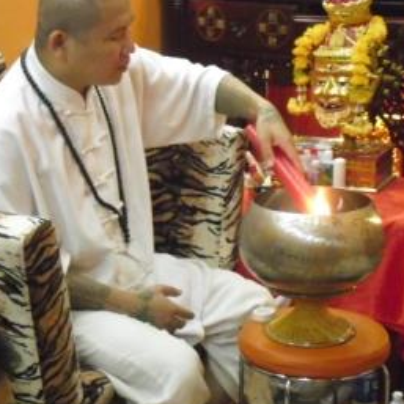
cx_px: 307
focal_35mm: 97
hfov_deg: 17.8
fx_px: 1281
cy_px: 211
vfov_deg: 17.9
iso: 800
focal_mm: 11.2
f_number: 4.2
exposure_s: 1/25
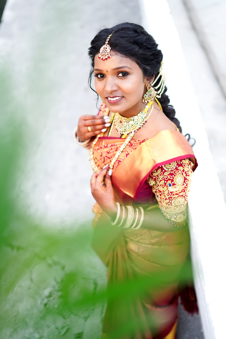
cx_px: 113
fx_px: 471
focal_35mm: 50
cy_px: 170
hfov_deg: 27.0
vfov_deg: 39.6
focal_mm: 50
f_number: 1.8
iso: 100
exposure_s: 1/400
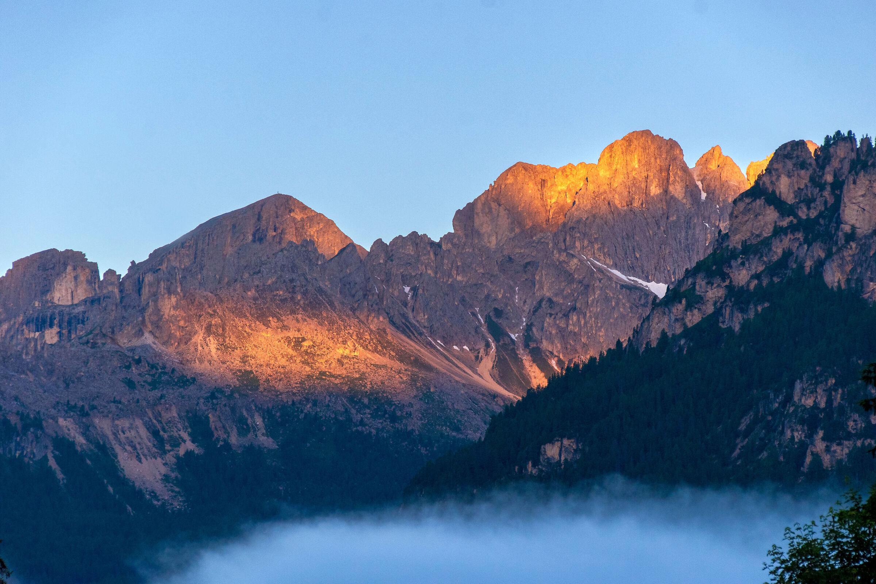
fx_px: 6387
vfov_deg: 5.2
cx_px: 438
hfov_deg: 7.8
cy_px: 292
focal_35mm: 262
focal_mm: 175
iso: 800
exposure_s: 1/400
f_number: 8
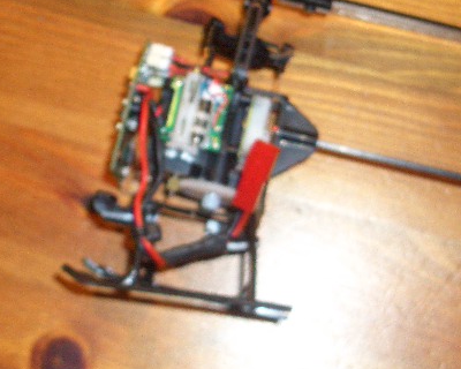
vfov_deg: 9.4
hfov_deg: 11.8
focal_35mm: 164
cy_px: 143
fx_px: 2238
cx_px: 203
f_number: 4.8
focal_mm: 17.4
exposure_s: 1/60
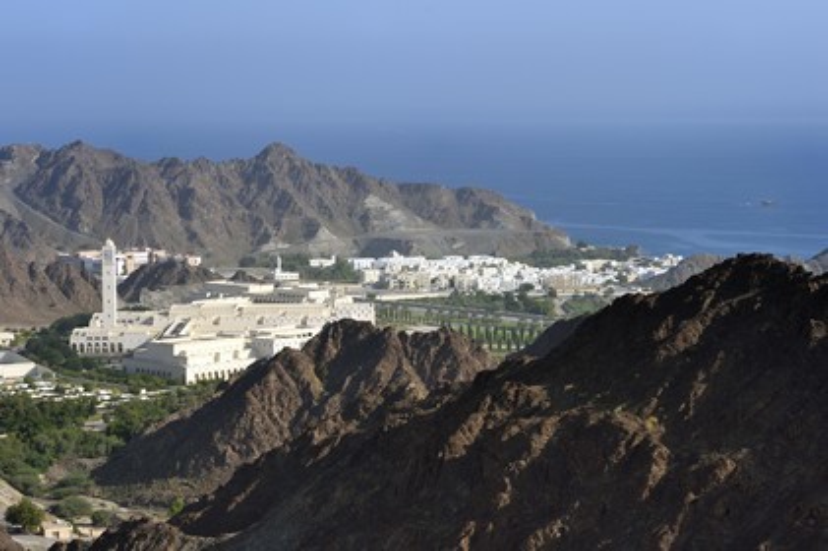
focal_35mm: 90
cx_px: 414
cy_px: 276
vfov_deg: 15.2
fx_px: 2068
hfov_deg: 22.6
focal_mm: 90
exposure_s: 1/320
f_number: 10
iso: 200
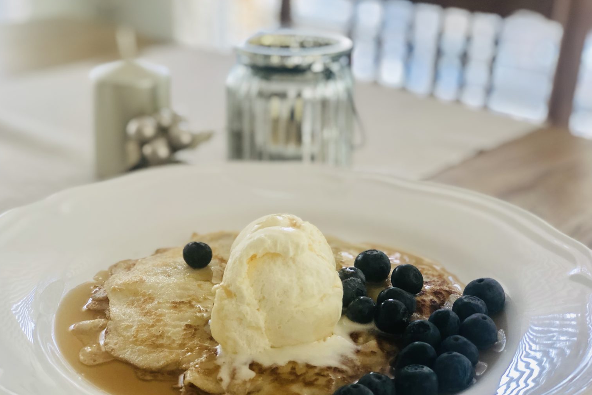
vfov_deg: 22.6
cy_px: 208
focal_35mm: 60
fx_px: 987
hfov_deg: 33.4
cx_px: 294
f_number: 2.8
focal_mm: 6.6
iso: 20
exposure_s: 1/30
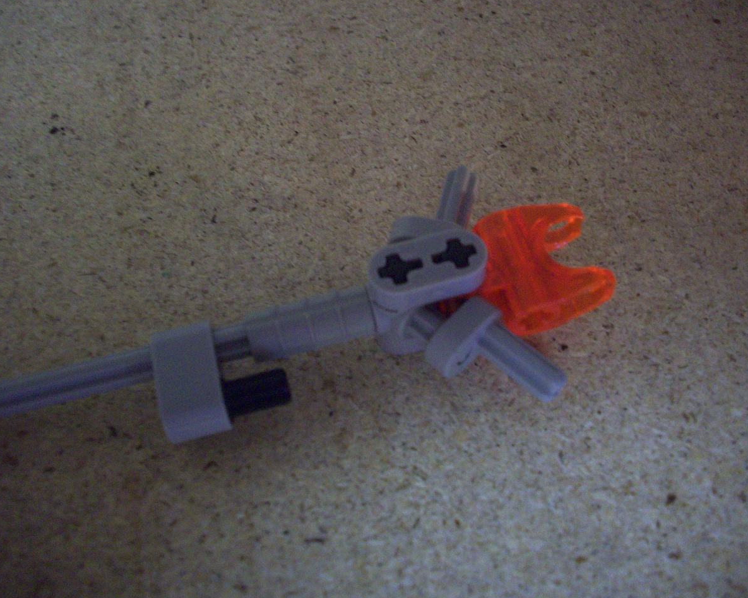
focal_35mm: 39
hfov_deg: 46.8
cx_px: 366
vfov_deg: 38.2
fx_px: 863
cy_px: 300
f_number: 2.8
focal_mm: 6.2
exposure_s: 1/8
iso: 200
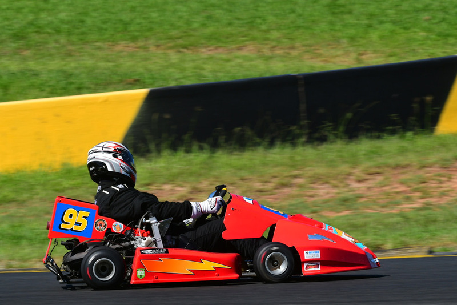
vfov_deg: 3.8
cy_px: 152
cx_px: 228
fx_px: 4571
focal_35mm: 360
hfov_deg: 5.7
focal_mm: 240
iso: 500
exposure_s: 1/640
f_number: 13
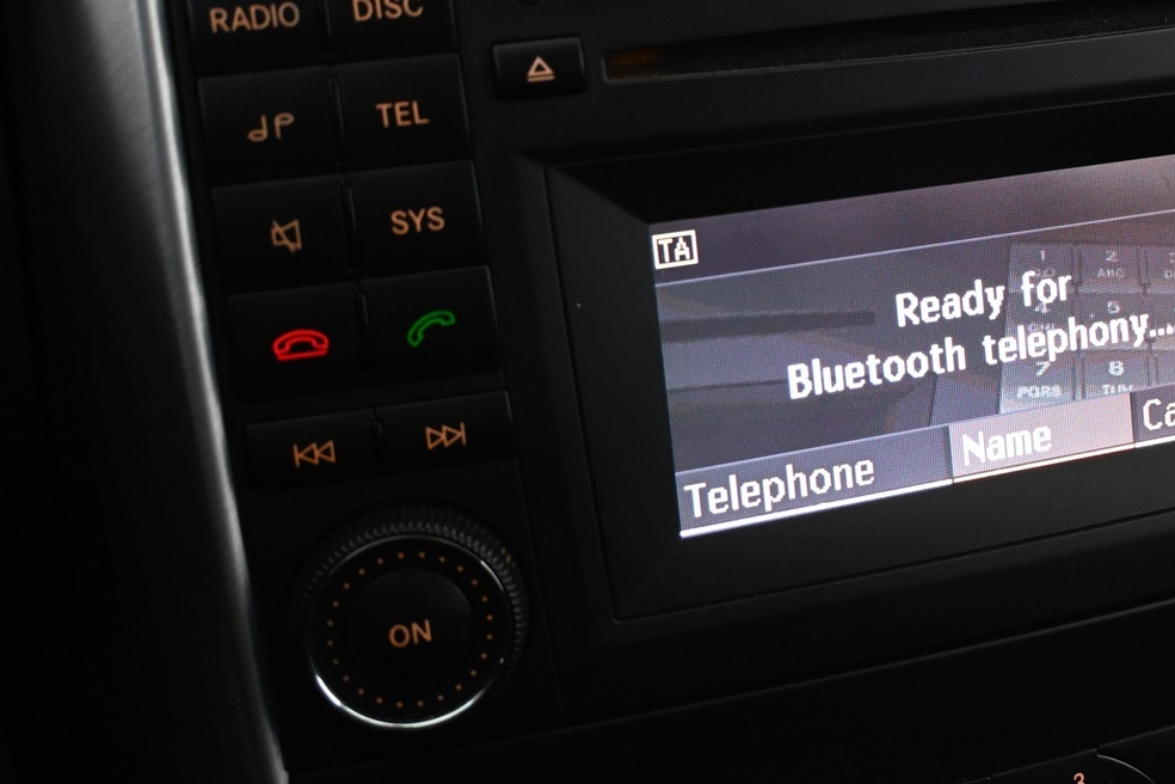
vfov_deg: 23.7
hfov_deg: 34.5
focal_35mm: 57
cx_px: 873
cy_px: 231
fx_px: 1855
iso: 2800
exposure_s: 1/40
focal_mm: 23
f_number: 4.2
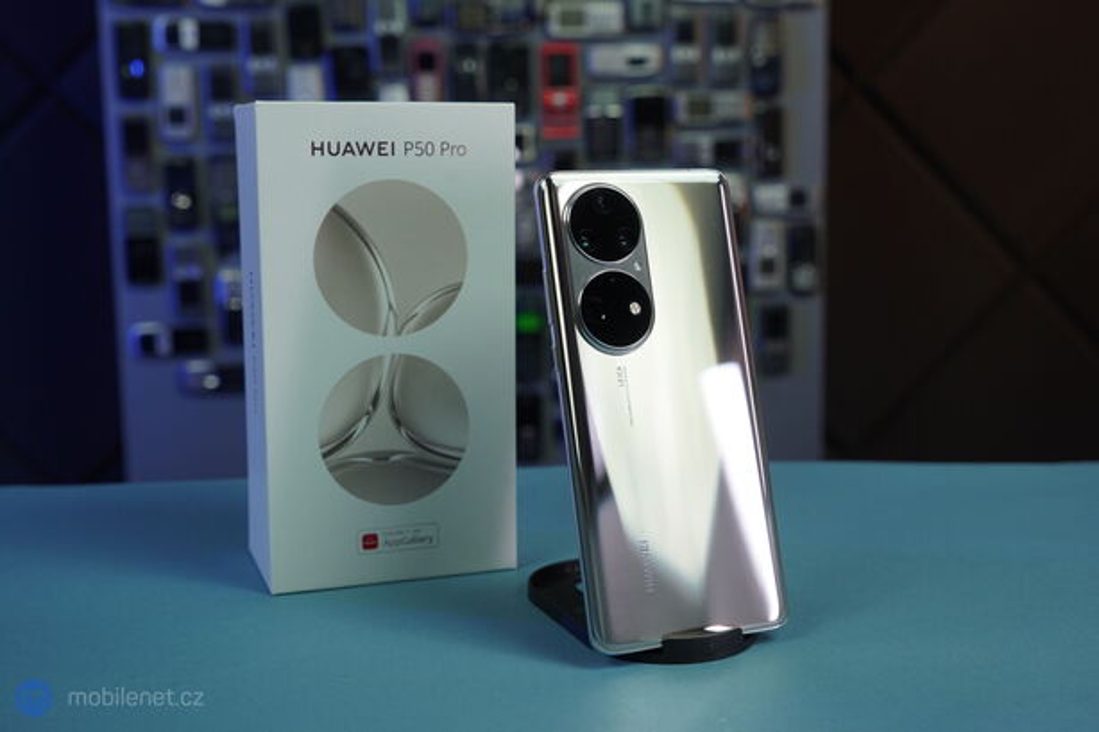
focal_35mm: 43
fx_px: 1312
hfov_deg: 45.4
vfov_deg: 31.2
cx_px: 550
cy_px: 366
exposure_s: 1/160
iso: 640
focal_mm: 43
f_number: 7.1
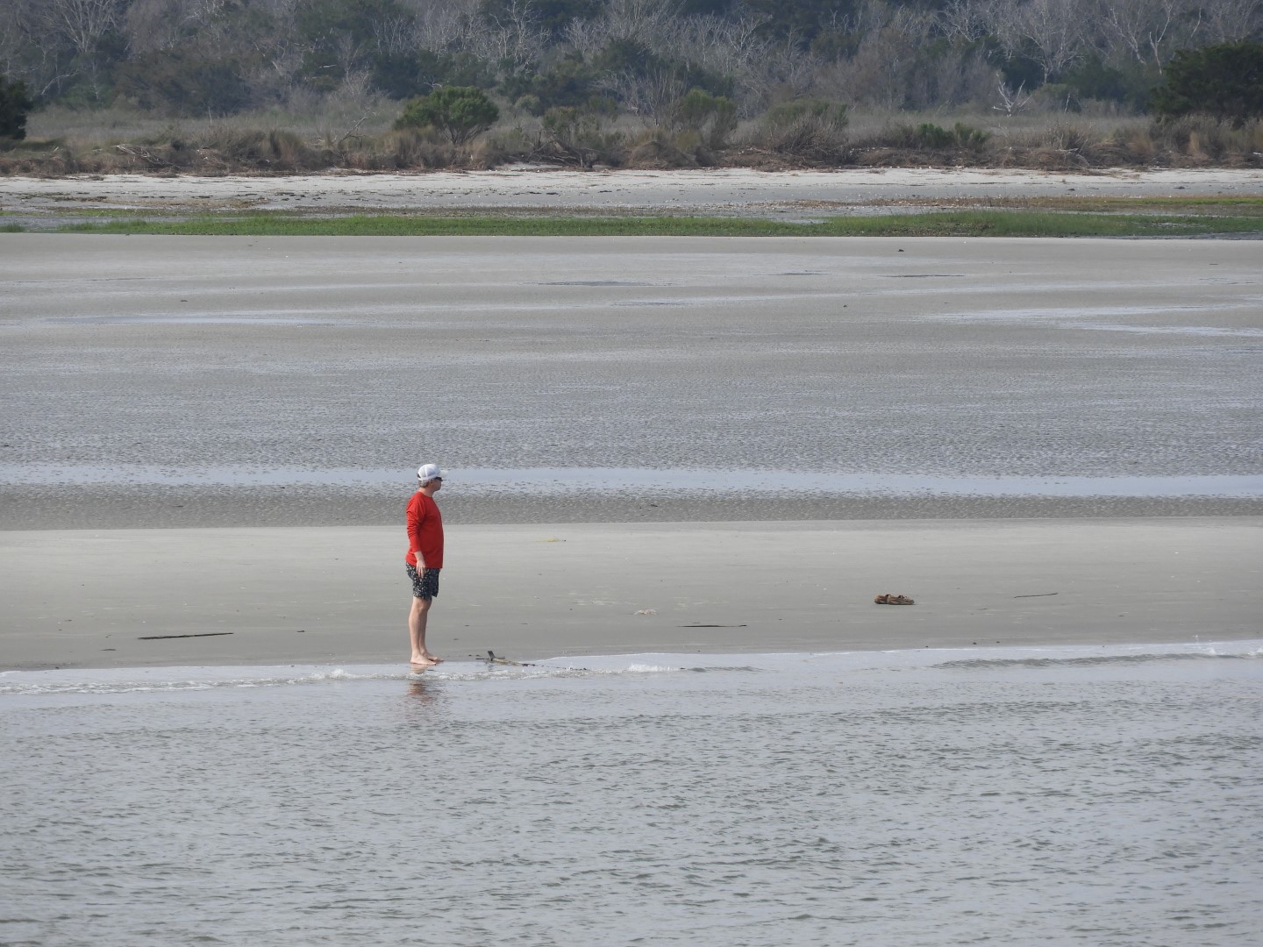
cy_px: 474
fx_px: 18243
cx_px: 632
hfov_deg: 4.0
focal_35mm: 500
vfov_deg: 3.0
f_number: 5.6
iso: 100
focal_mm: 89.6
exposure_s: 1/400
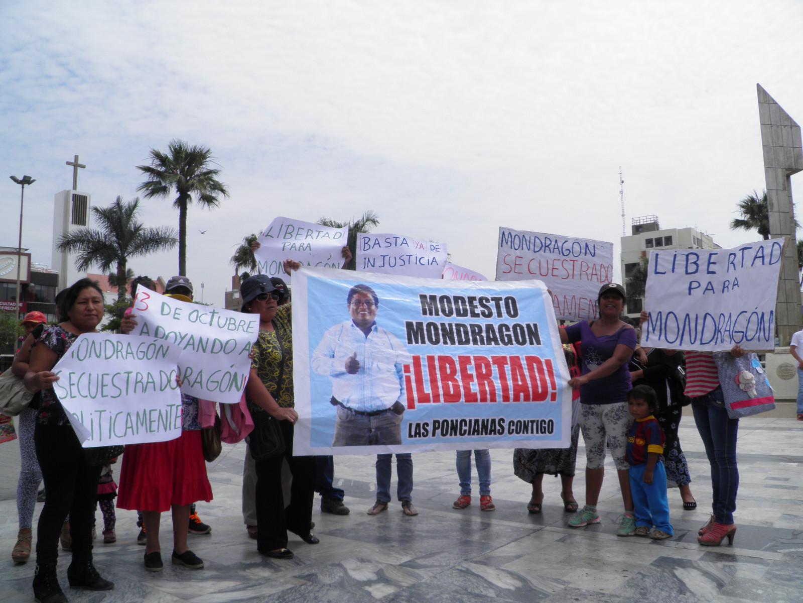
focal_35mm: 28
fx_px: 650
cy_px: 302
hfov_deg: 63.4
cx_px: 402
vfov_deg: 49.7
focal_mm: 4.9
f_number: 5.7
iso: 50
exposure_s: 1/500
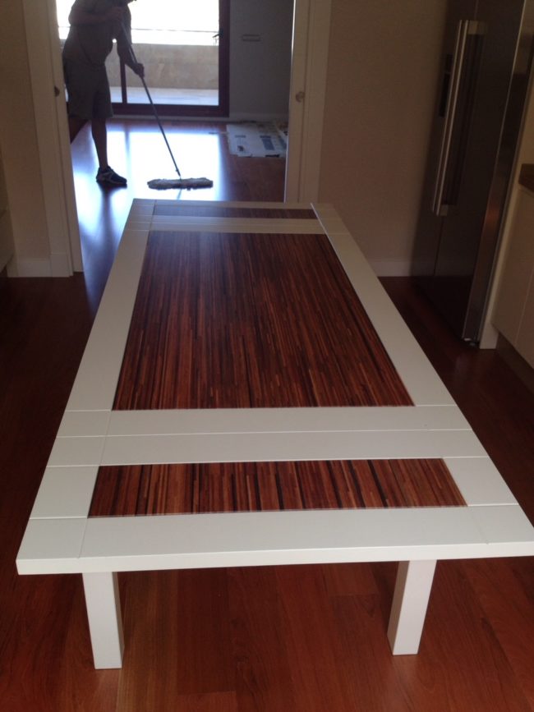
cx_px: 267
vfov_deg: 52.6
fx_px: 720
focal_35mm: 35
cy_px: 356
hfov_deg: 40.7
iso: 64
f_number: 2.4
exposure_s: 1/120
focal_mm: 4.28
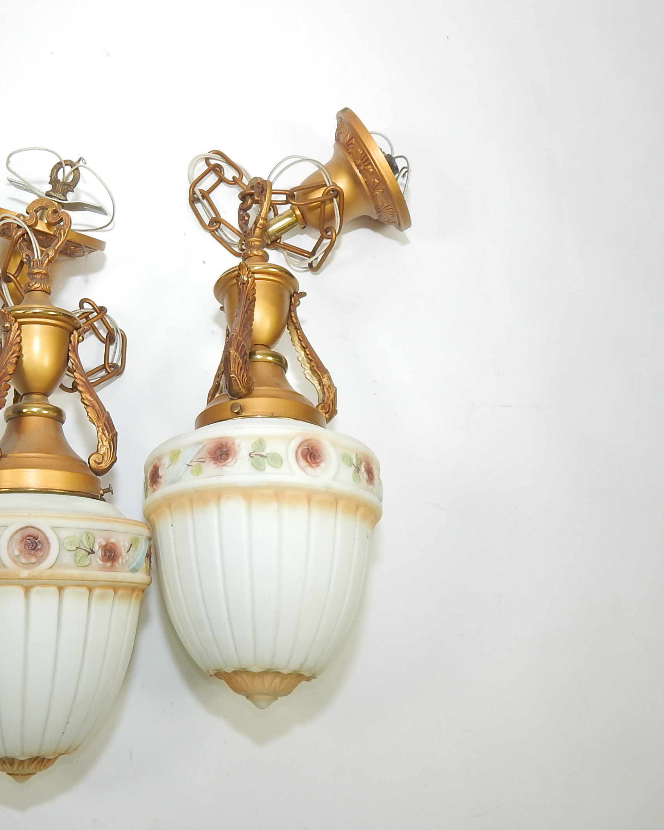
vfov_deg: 54.2
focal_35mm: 33
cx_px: 149
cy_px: 436
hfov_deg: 42.8
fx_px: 811
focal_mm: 4
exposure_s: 1/200
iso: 125
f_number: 3
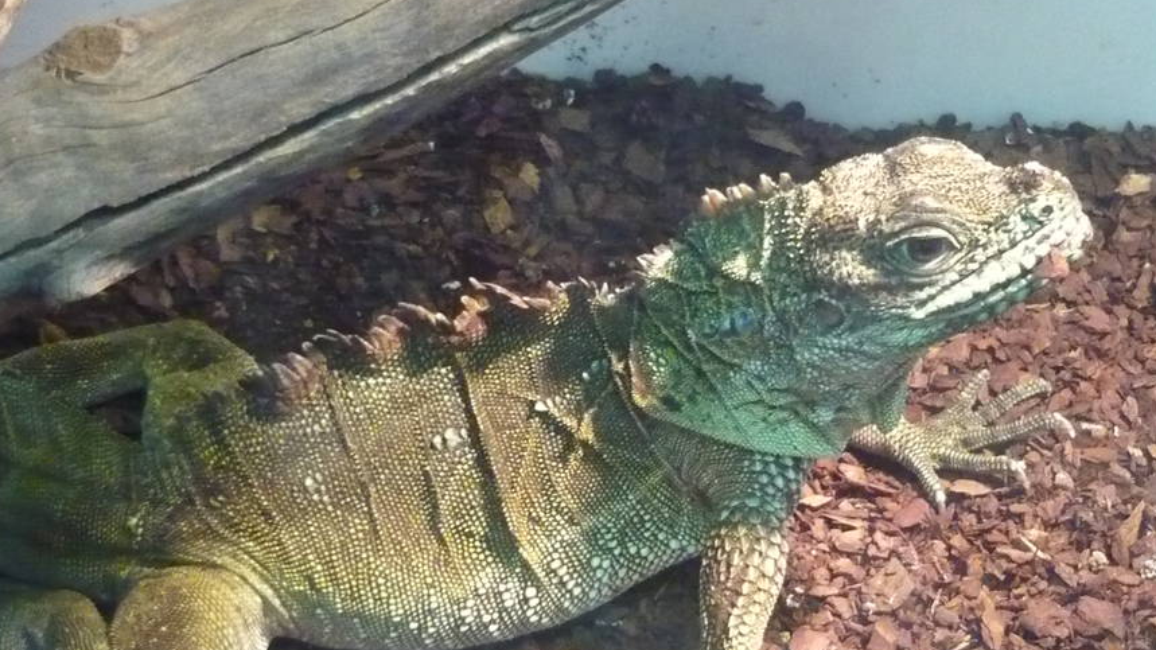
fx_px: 2054
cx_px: 528
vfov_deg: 17.9
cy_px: 423
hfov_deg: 31.4
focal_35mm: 67
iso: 800
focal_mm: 5.5
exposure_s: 1/50
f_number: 2.8
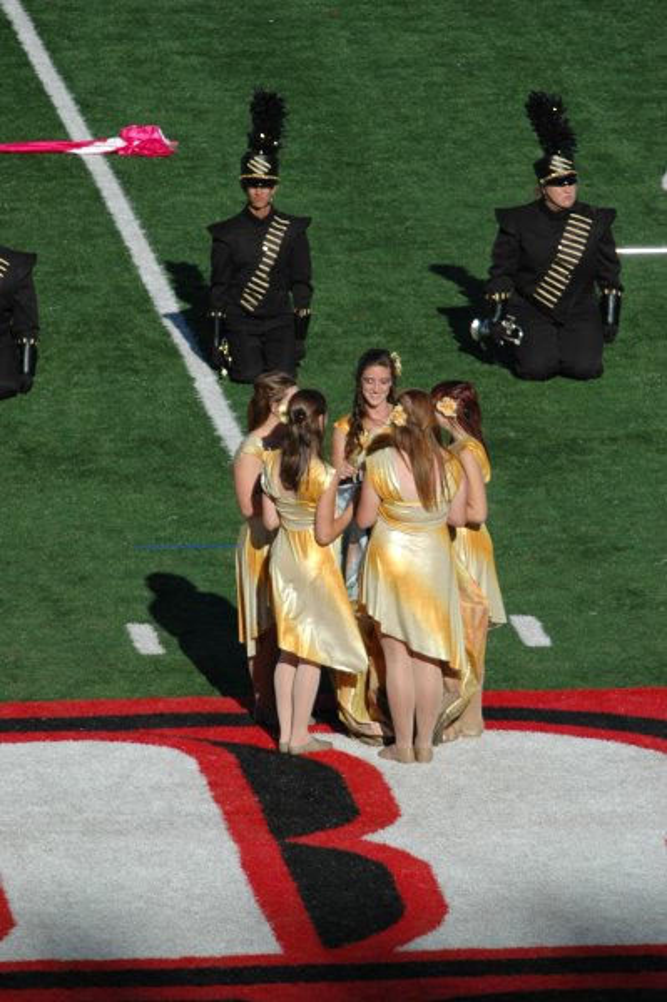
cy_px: 501
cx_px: 334
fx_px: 14615
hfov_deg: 2.6
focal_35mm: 525
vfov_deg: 3.9
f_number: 5.6
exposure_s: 1/1600
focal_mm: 350
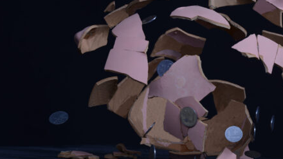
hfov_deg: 8.8
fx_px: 1828
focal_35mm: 244
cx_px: 202
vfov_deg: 5.0
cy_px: 63
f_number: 9
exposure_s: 10
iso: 100
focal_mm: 105
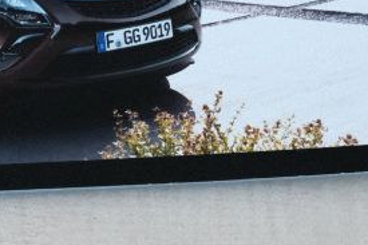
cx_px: 81
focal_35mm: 130
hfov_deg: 15.7
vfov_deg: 10.4
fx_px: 1328
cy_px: -42
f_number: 5.6
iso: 6400
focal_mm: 24.3
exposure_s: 1/300
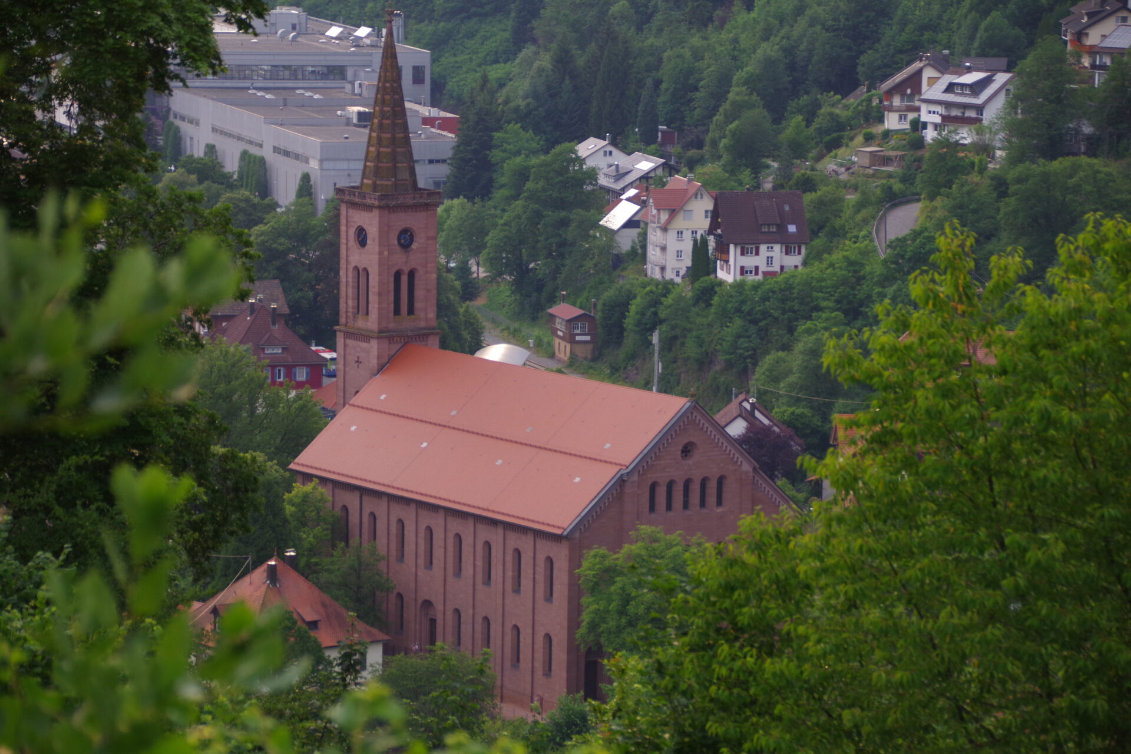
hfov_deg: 13.7
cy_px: 377
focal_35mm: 150
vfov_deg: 9.1
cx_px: 566
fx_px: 4712
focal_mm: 100
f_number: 5.6
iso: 400
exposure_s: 1/125
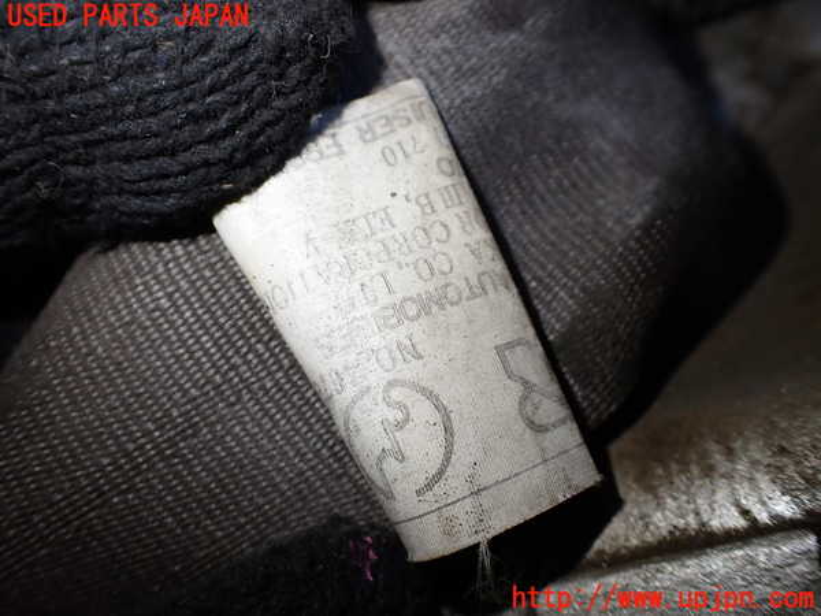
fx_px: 712
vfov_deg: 46.8
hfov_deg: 60.0
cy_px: 308
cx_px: 410
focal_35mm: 30
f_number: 2.3
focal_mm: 5.4
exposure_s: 1/125
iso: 160
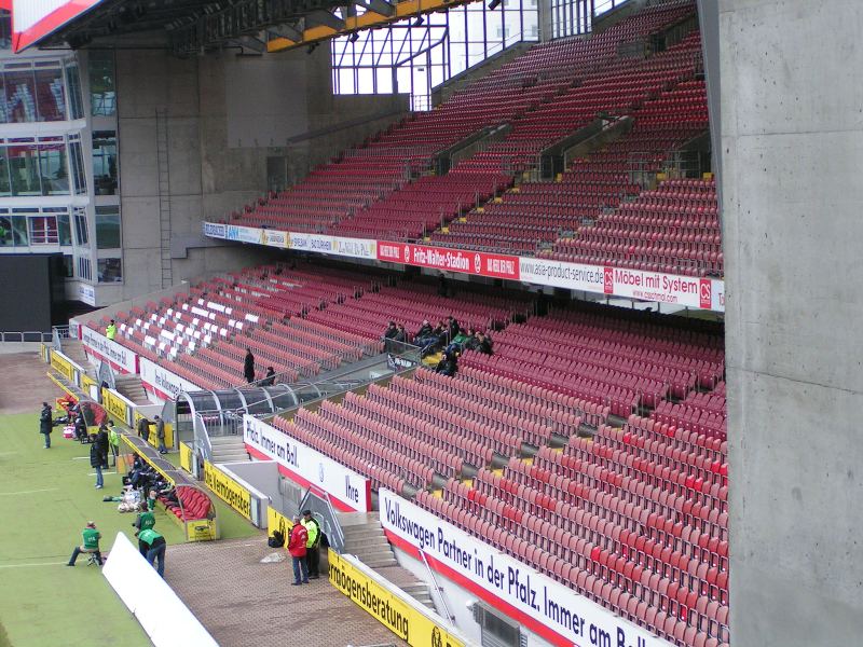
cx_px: 432
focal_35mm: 82
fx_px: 2044
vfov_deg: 18.0
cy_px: 324
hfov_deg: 23.8
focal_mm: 12.6
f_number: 3.2
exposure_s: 1/100
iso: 125
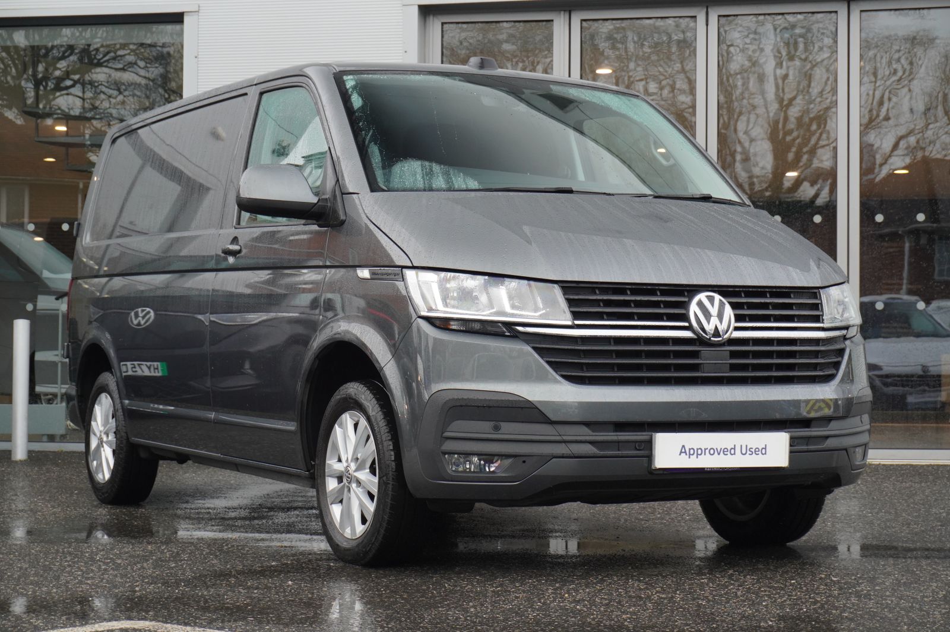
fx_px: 1740
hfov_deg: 30.5
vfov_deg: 20.6
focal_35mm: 66
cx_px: 475
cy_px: 316
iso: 640
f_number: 5.6
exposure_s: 1/200
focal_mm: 44
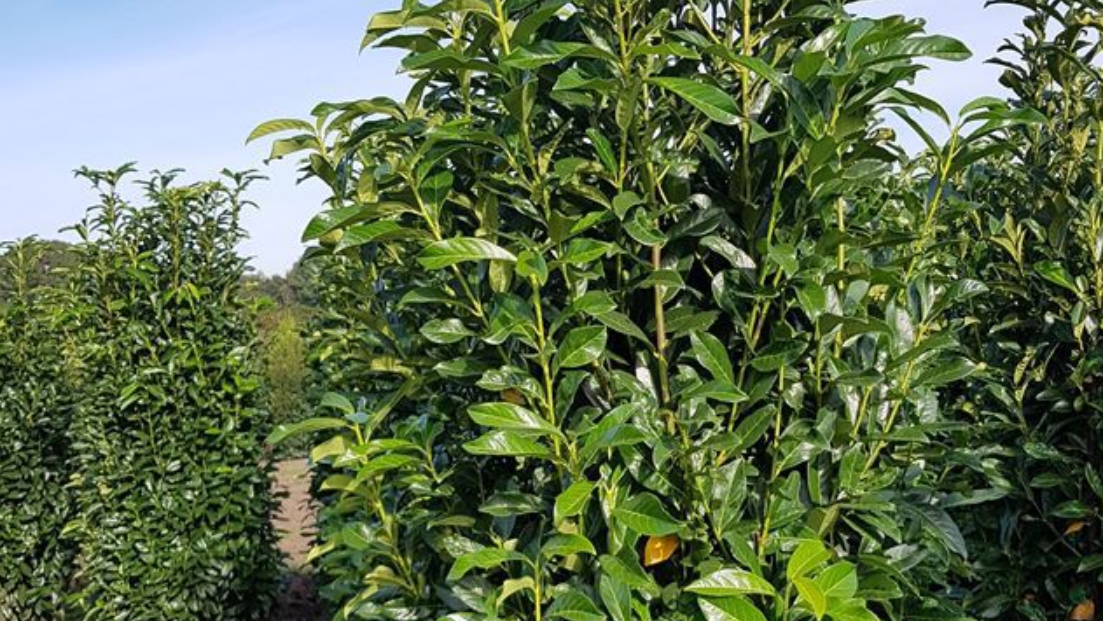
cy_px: 500
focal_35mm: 46
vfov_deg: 25.5
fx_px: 1345
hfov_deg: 44.5
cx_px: 614
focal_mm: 4.2
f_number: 1.7
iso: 50
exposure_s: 1/1456
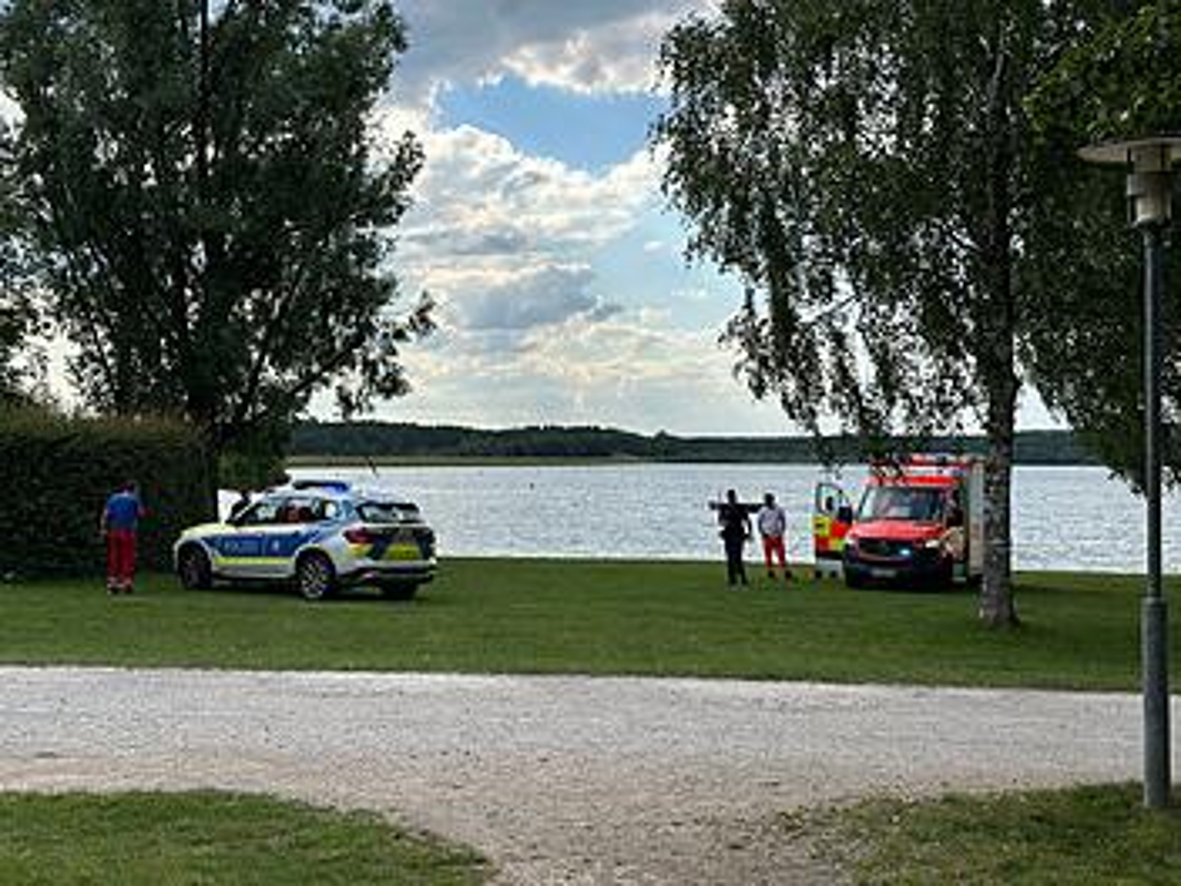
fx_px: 1638
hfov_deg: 39.7
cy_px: 443
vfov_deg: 30.3
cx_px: 590
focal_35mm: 48
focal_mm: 6.86
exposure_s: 1/4016
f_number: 1.78
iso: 64
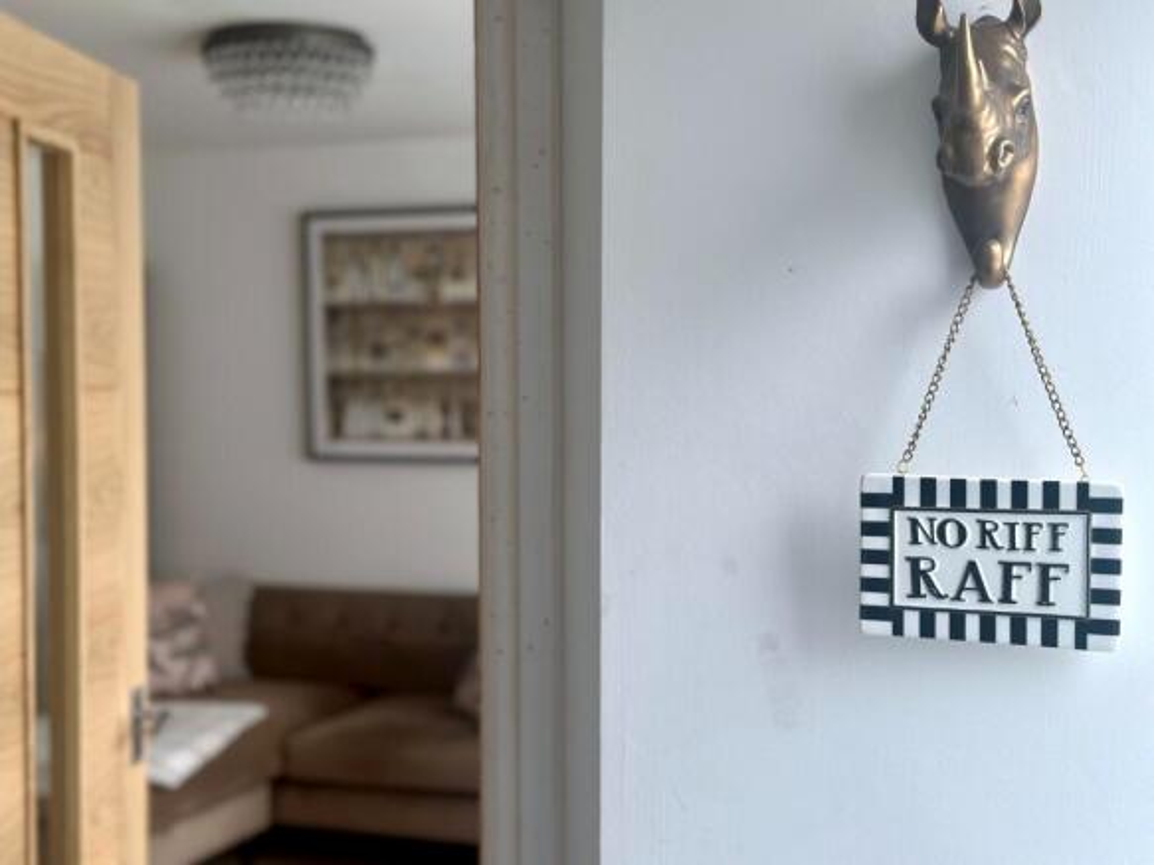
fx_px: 1600
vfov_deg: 30.3
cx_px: 577
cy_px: 432
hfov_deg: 39.7
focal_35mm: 48
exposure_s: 1/577
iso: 80
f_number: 1.78
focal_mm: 6.86
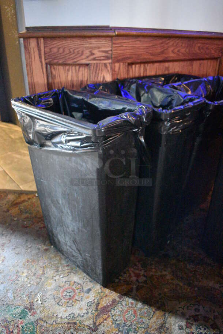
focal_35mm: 27
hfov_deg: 48.0
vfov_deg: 67.3
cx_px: 112
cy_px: 167
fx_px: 250
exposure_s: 1/20
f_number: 3.5
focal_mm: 18
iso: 12800
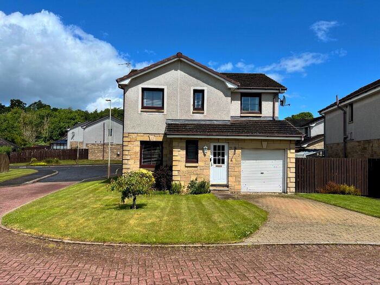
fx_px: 285
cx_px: 190
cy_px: 142
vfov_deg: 53.1
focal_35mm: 26
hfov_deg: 67.3
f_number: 1.6
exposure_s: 1/4310
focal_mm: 5.1
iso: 50
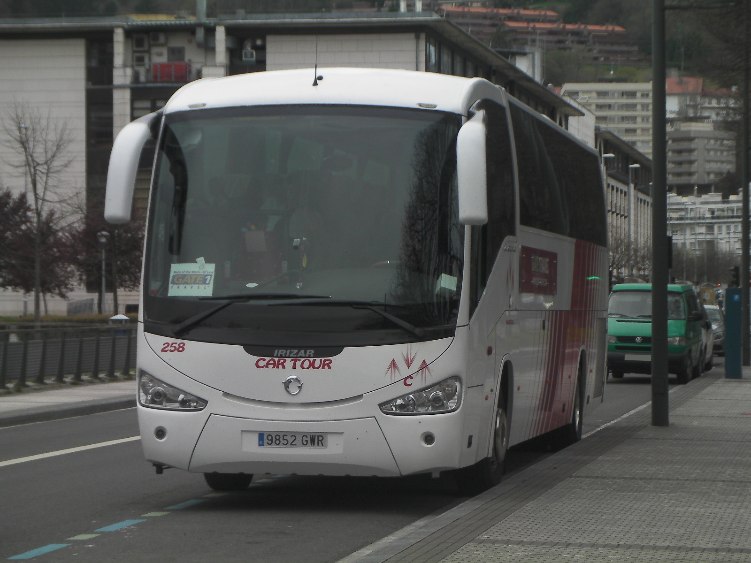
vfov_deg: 11.5
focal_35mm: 129
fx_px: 2799
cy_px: 282
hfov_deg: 15.3
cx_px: 376
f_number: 4.2
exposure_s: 1/265
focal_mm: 21.6
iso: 50
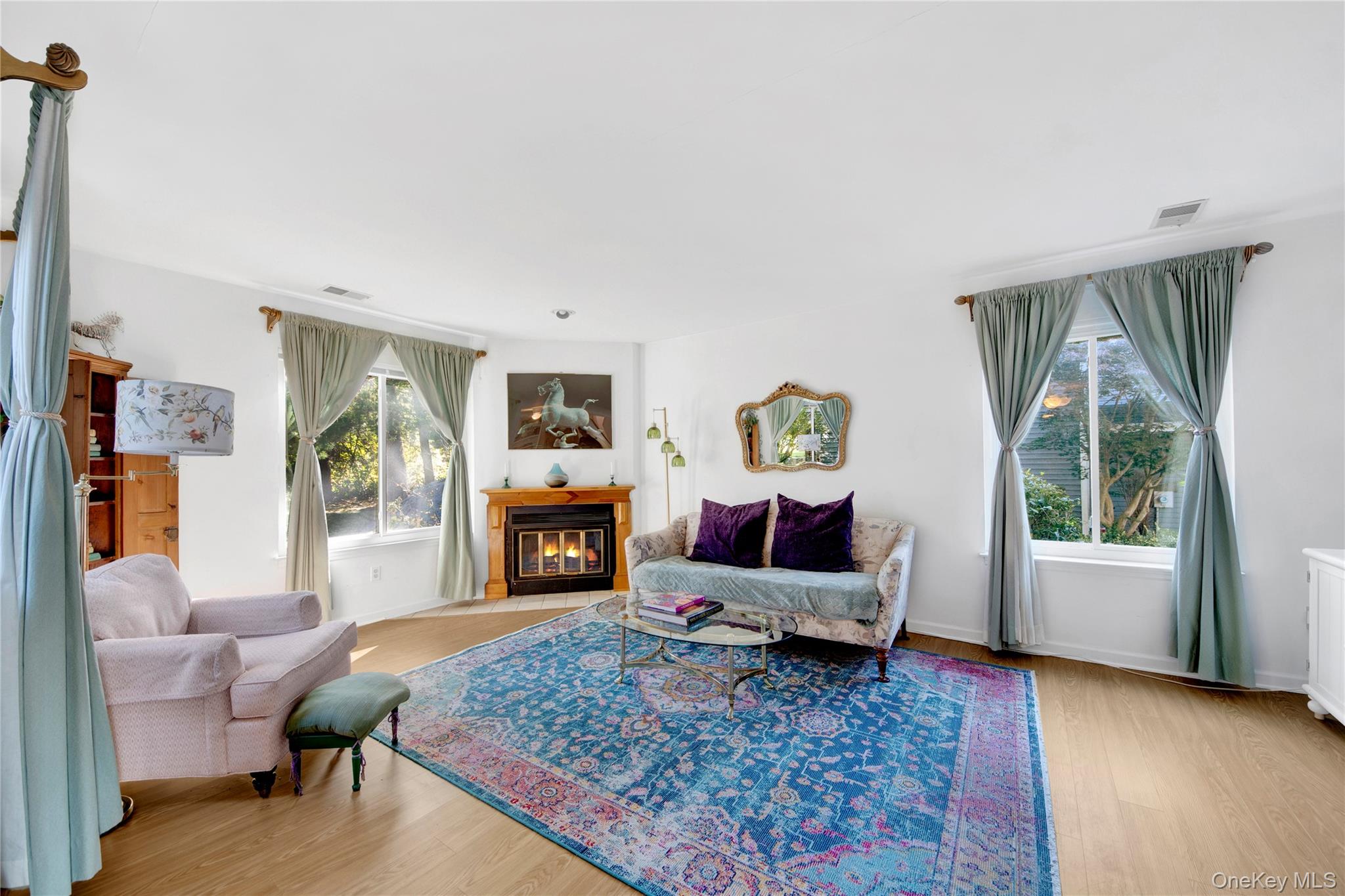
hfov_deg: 112.6
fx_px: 448
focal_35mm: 12
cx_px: 672
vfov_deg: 90.0
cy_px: 448
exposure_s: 1.3
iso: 100
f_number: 8
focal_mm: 8
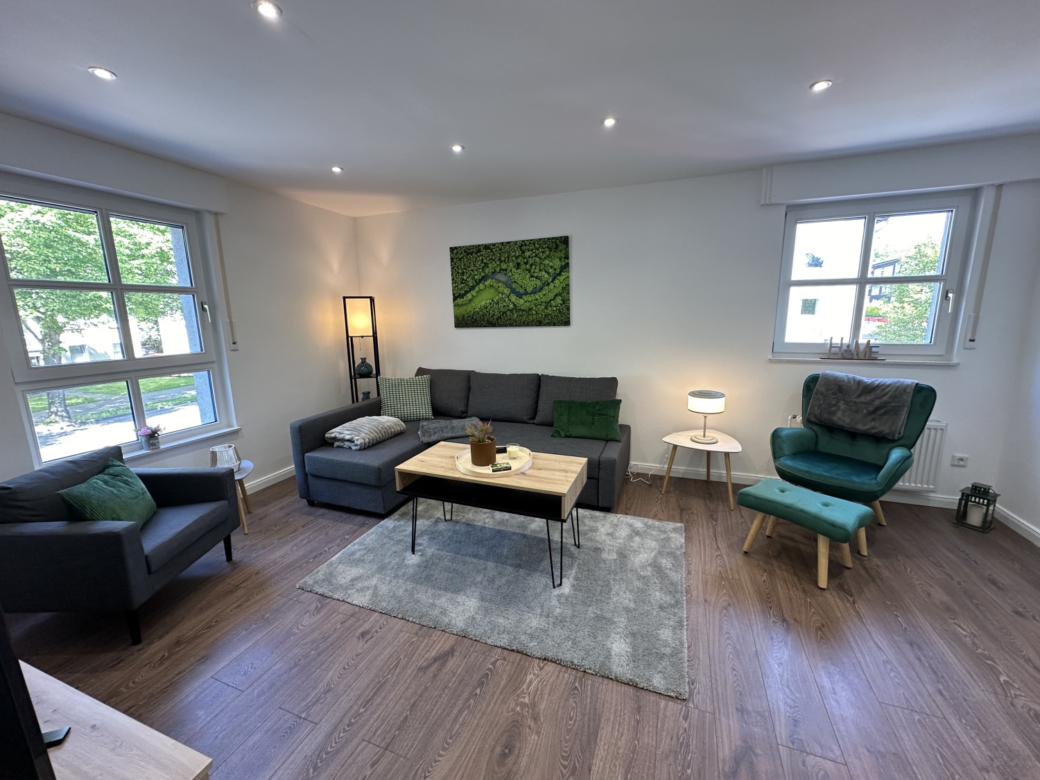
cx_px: 520
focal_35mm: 14
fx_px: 421
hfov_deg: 102.1
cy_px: 390
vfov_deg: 85.7
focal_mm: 2.22
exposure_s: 1/100
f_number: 2.2
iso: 160
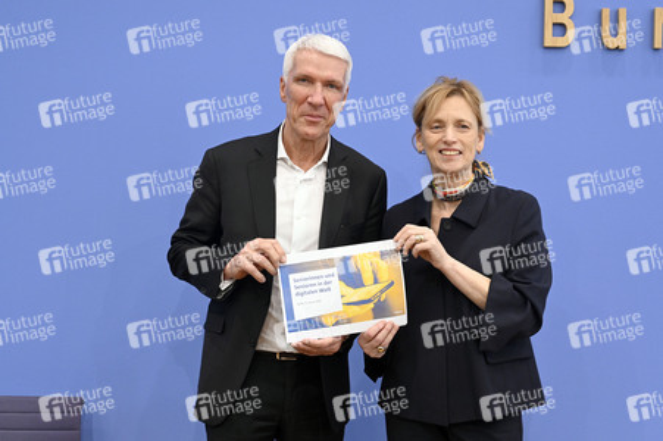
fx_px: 865
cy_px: 220
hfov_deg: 41.9
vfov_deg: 28.6
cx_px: 332
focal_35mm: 47
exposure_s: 1/400
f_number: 4.5
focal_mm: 47
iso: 3200
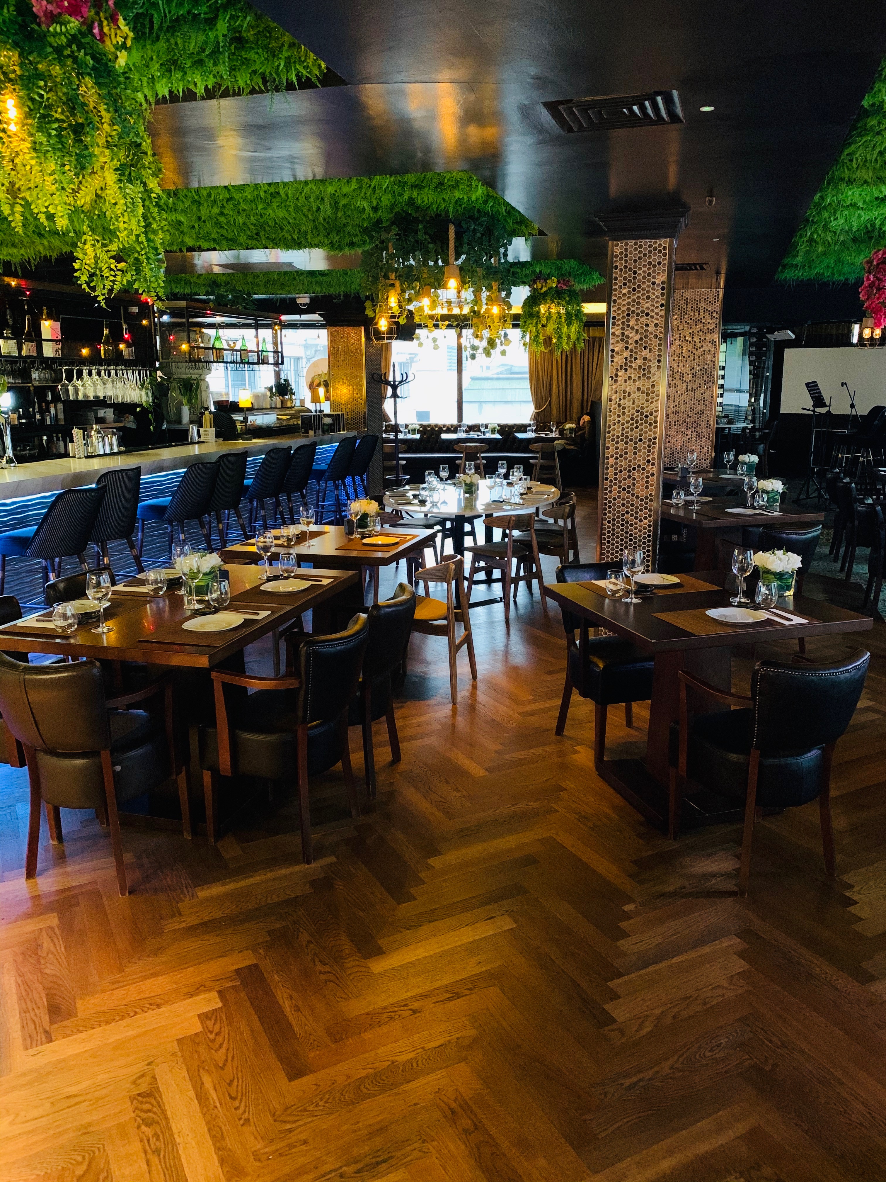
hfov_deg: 53.1
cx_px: 443
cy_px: 591
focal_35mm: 26
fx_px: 887
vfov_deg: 67.3
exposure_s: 1/25
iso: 800
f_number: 1.8
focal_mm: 4.25
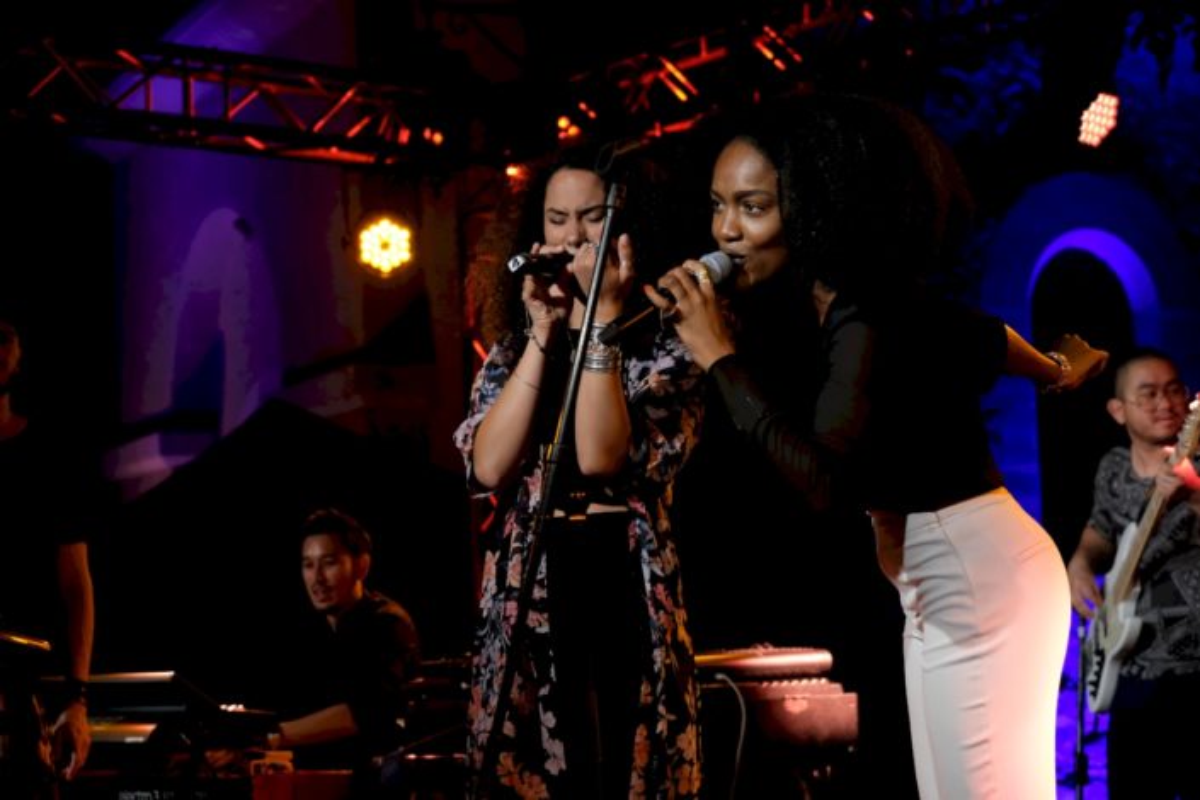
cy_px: 400
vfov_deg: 18.2
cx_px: 600
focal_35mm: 75
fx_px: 2500
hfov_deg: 27.0
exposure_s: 1/400
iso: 3200
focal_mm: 50
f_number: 3.6
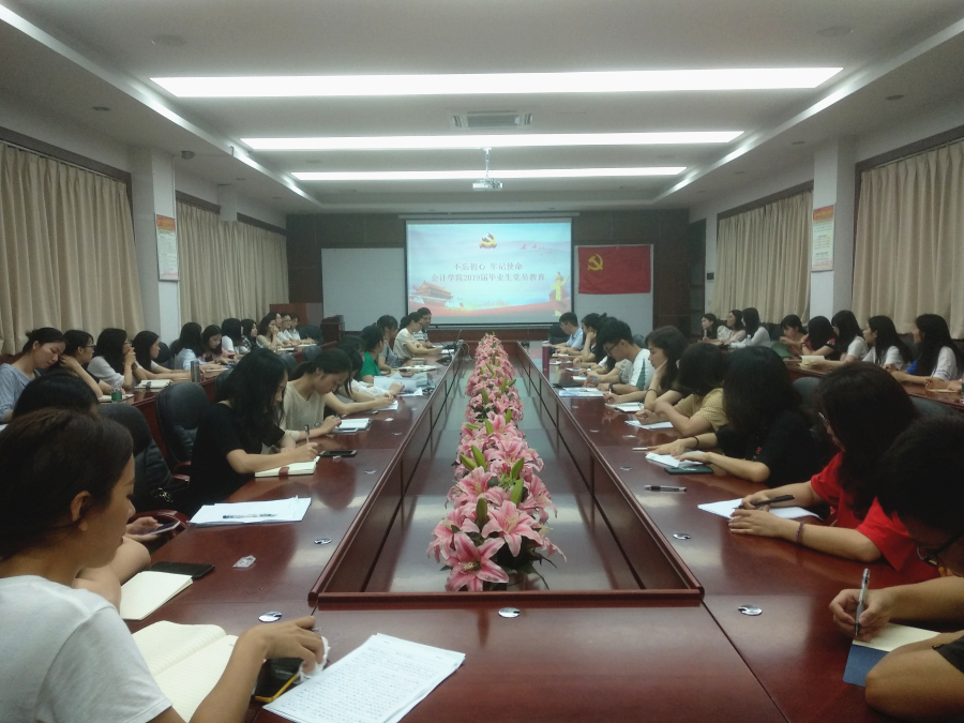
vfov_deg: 53.1
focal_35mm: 26
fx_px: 724
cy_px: 362
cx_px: 482
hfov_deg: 67.3
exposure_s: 1/33
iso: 320
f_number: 2.2
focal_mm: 3.81
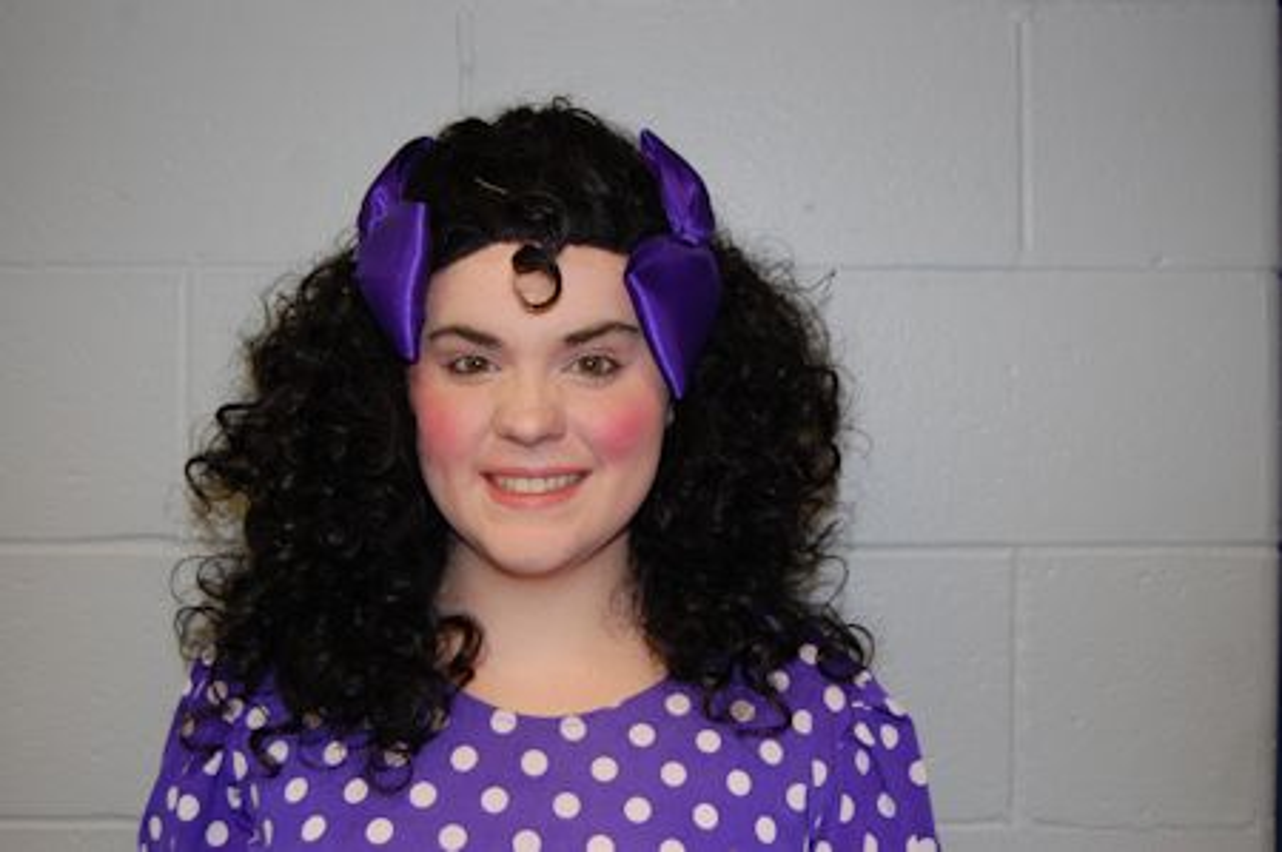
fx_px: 1494
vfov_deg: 31.8
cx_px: 641
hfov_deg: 46.4
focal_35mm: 42
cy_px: 426
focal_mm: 28
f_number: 4.2
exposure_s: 1/60
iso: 400
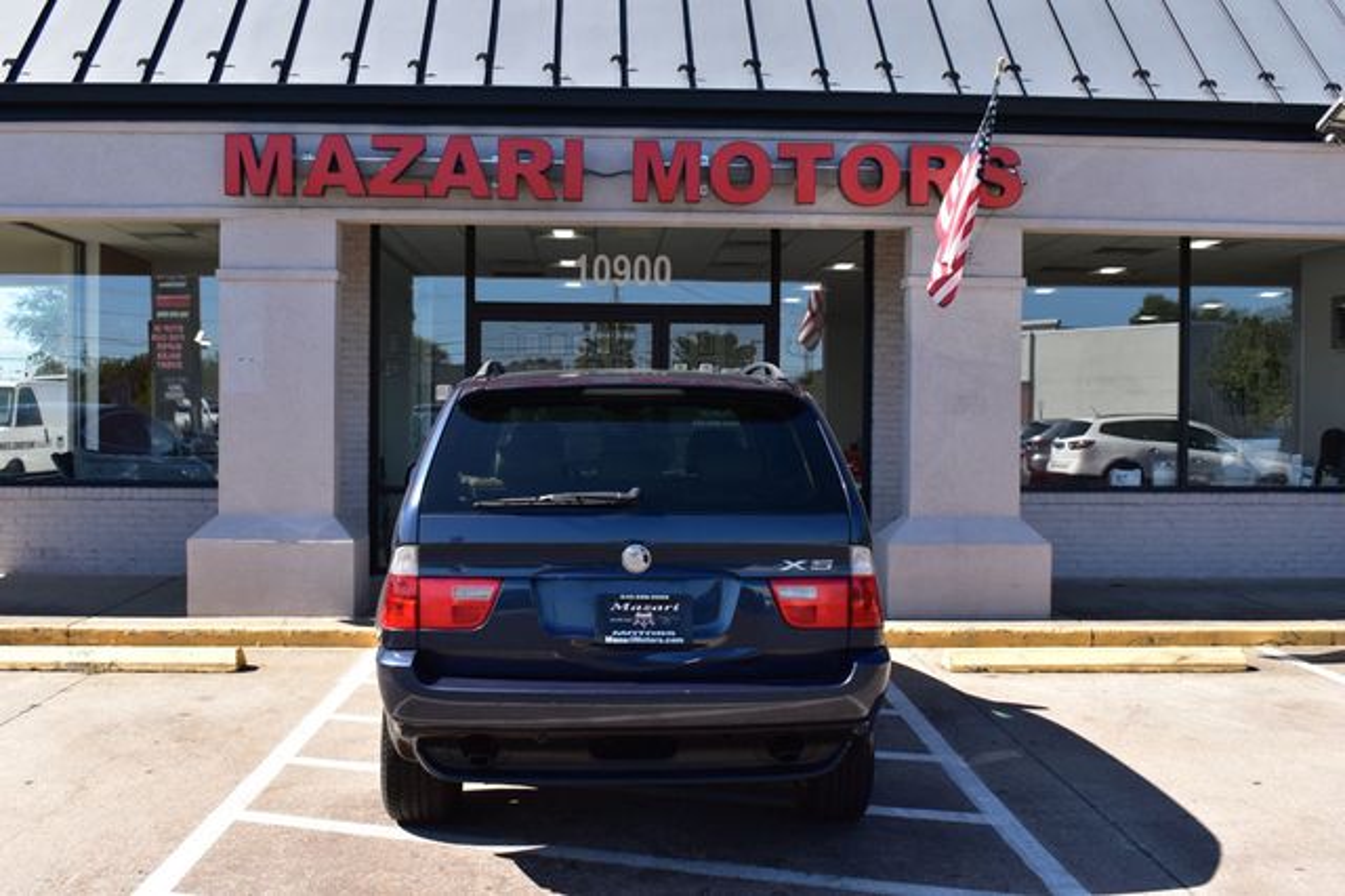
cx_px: 672
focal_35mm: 38
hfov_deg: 51.3
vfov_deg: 35.5
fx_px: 1400
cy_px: 448
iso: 400
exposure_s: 1/320
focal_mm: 25
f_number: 10
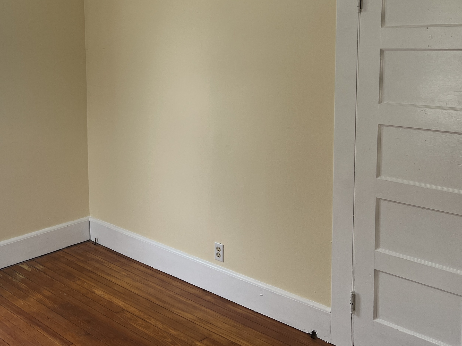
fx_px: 560
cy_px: 97
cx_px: 130
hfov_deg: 43.7
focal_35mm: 42
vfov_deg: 33.8
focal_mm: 5.7
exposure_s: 1/121
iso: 50
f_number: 1.5
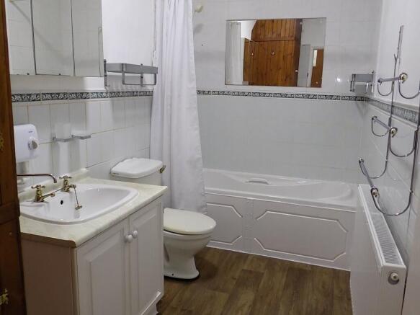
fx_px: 364
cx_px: 210
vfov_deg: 46.8
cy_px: 158
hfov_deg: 60.0
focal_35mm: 30
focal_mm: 5.3
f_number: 3.3
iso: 220
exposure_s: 1/30
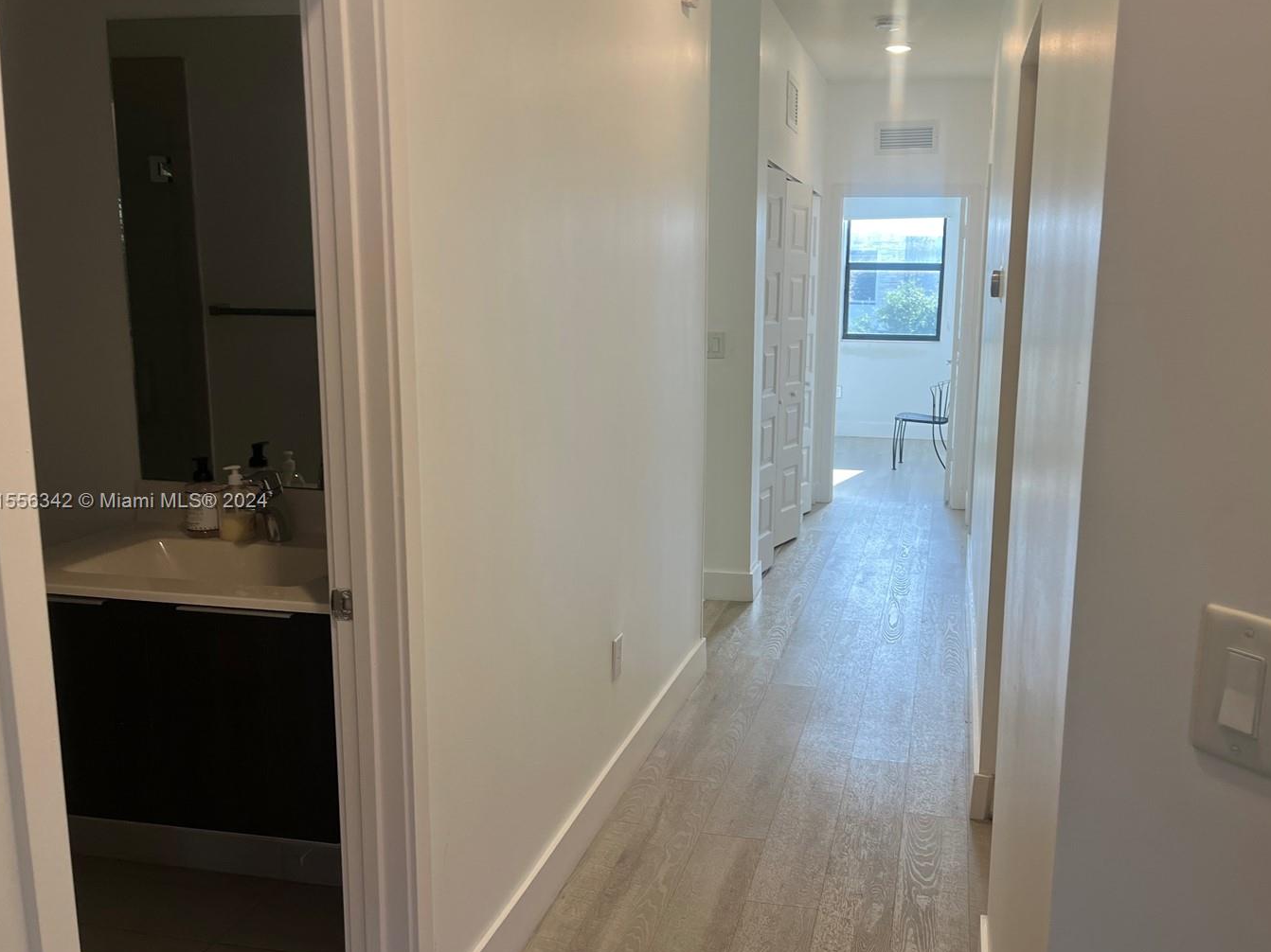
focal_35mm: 31
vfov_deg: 45.4
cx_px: 723
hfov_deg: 58.1
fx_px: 1138
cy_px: 502
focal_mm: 5.1
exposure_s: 1/120
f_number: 1.6
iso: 64
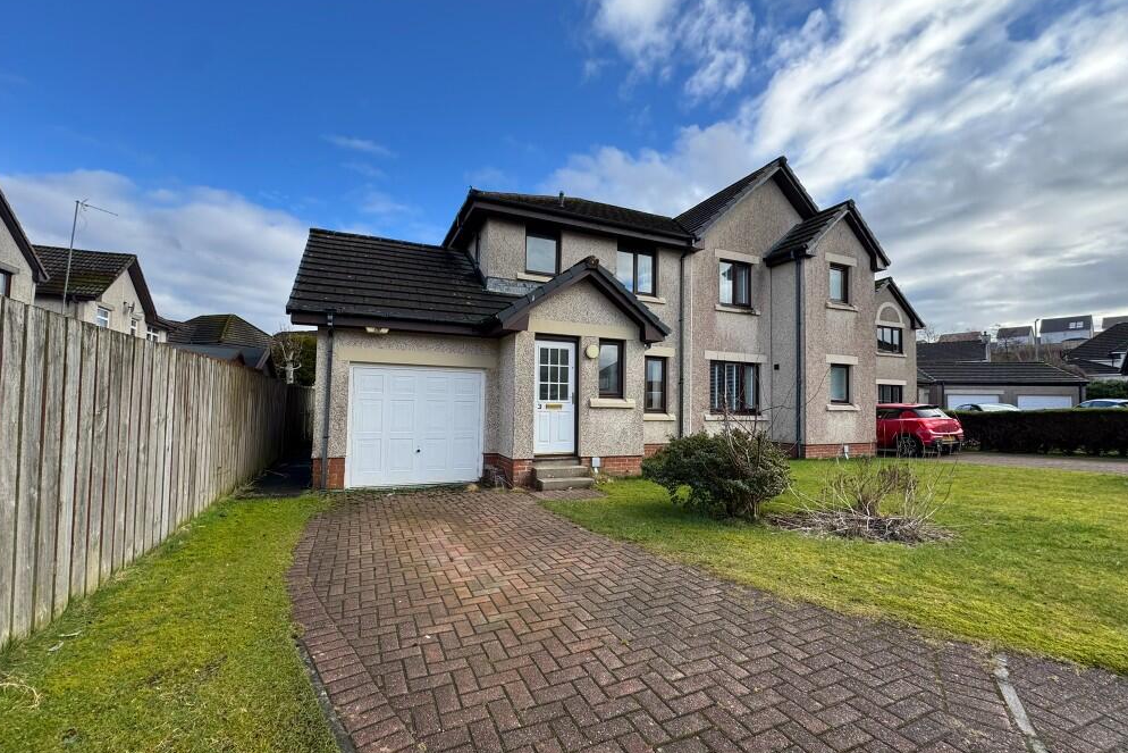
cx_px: 554
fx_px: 470
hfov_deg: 100.4
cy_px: 385
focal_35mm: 15
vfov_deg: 77.3
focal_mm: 2.22
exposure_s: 1/479
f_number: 2.2
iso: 40
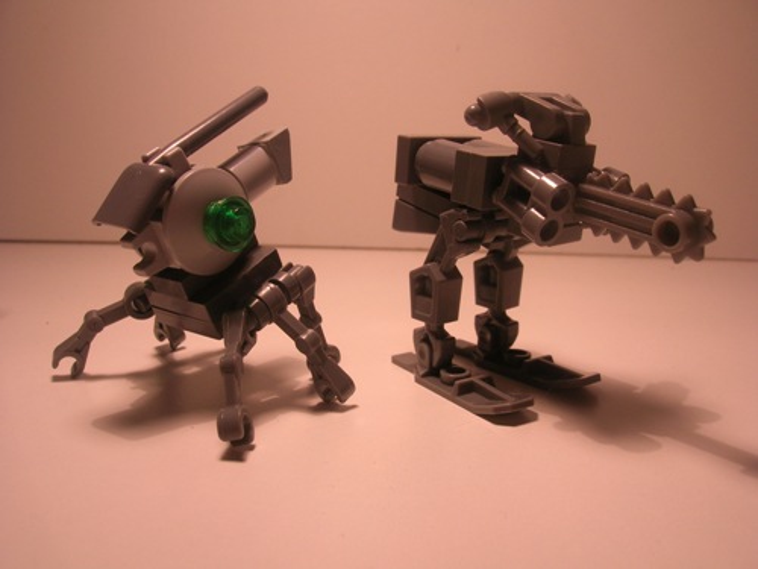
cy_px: 284
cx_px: 379
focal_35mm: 34
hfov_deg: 54.0
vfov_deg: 41.8
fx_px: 745
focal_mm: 5.7
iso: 50
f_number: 4.9
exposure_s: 1/40.6
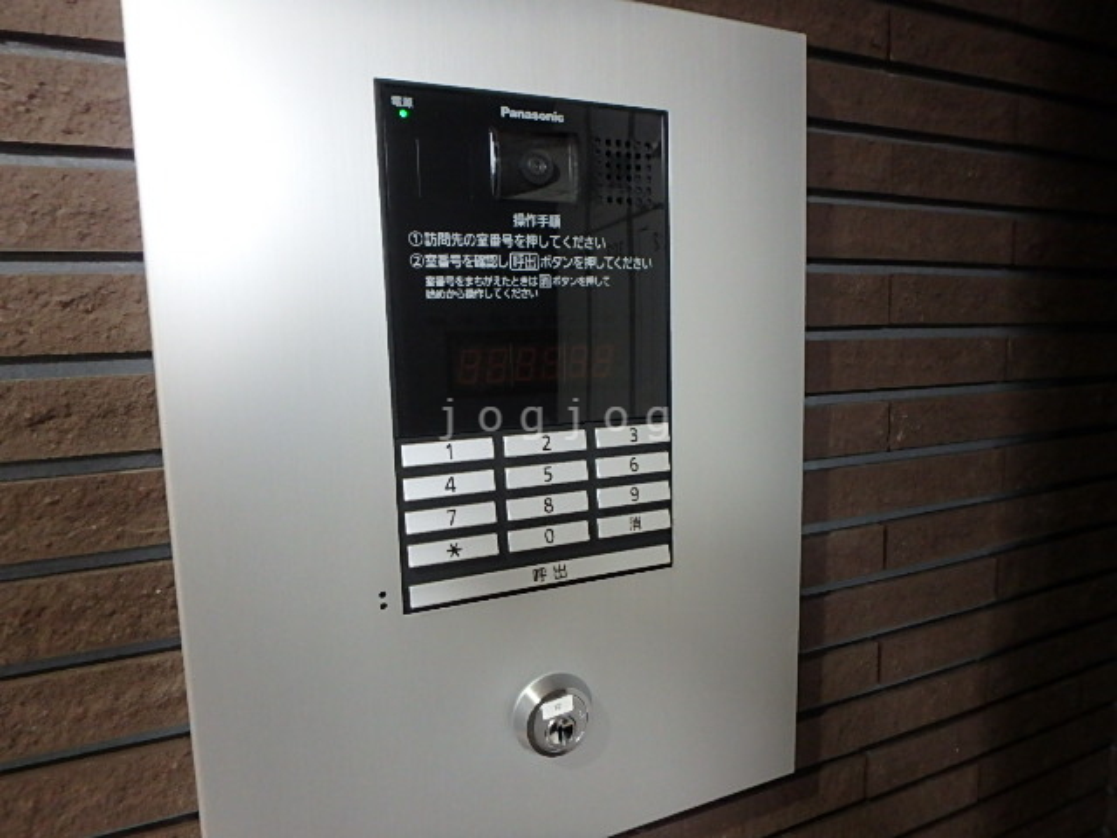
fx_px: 678
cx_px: 558
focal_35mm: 21
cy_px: 419
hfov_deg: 79.0
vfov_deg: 63.4
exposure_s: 1/30
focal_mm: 3.7
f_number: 3.5
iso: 640
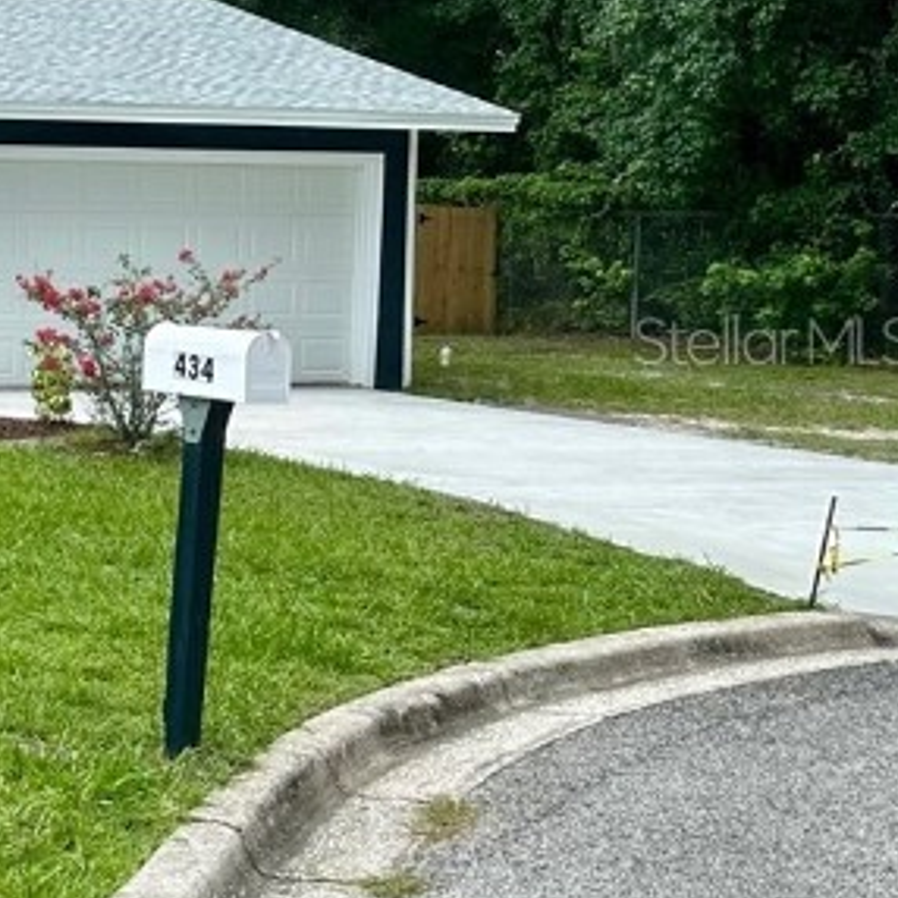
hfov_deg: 18.3
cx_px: -678
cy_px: 339
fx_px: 2231
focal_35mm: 76
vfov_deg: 22.7
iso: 80
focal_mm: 6.86
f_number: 1.78
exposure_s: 1/1289
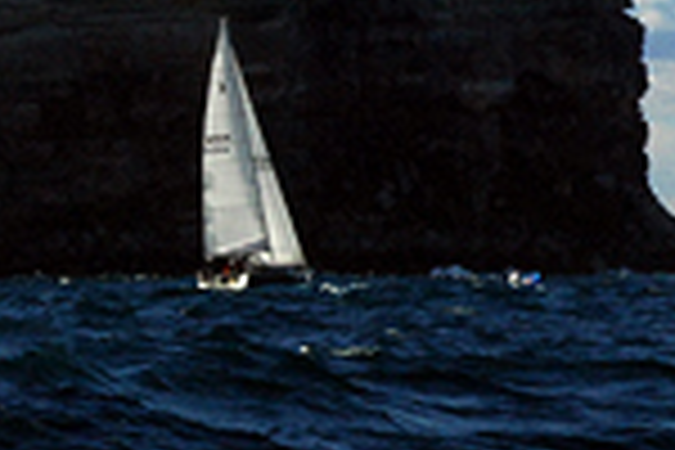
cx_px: -428
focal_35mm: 240
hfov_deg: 8.3
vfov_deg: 5.6
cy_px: -371
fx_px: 4500
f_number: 18
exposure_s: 1/320
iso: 400
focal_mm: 40
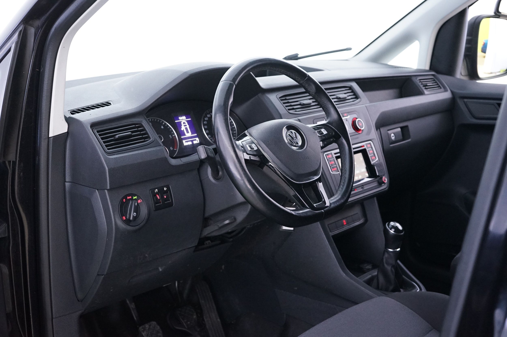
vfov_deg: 31.1
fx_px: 605
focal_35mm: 43
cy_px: 168
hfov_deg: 45.5
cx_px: 254
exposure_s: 1/10
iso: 4000
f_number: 6.3
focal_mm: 43
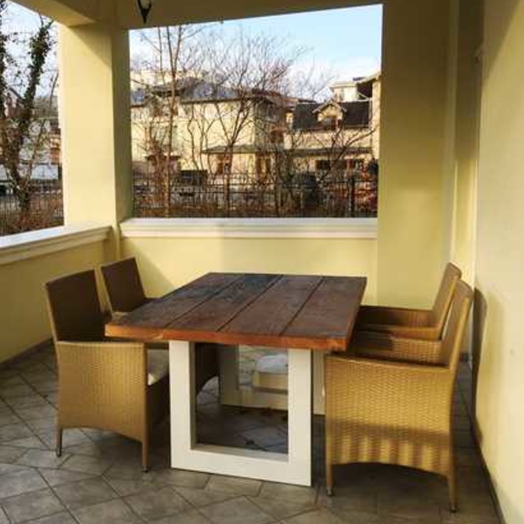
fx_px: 685
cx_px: 142
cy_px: 261
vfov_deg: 41.9
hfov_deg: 40.9
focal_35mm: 40
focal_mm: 4.15
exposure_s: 1/363
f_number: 2.2
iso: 25
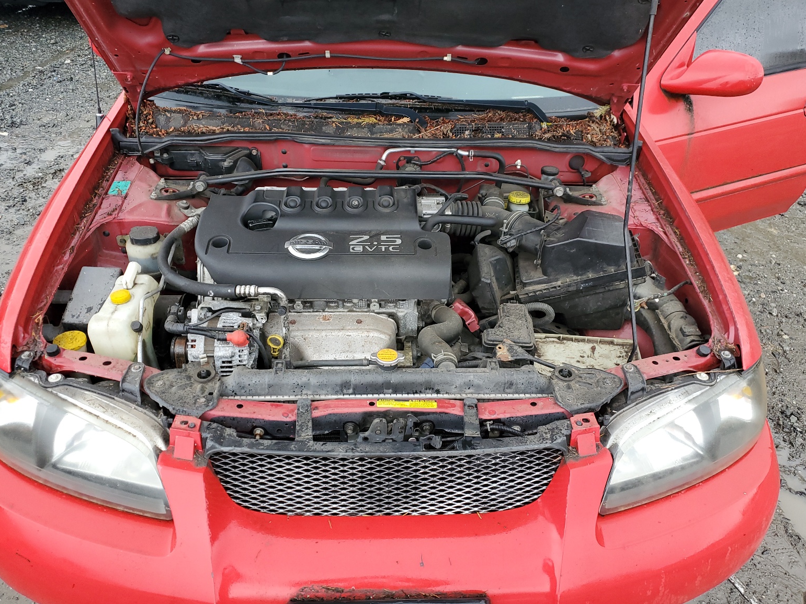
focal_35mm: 27
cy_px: 305
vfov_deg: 51.4
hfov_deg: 65.3
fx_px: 629
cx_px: 390
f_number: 1.5
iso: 66
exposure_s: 1/120
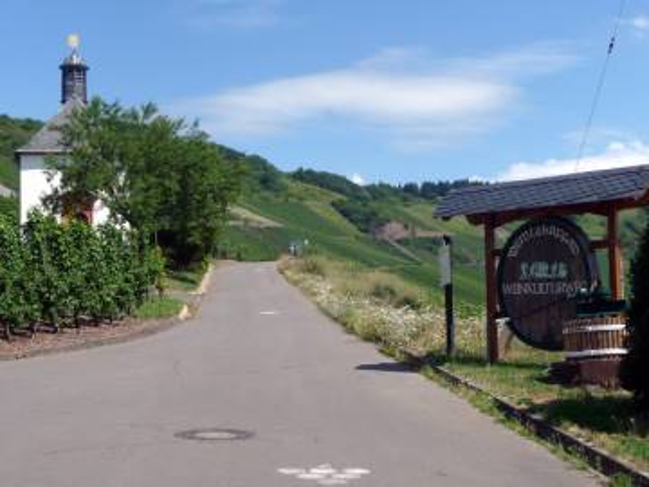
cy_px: 244
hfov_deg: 42.9
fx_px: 825
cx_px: 324
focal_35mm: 44
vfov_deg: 32.9
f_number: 3.9
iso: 100
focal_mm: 6.7
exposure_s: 1/1000
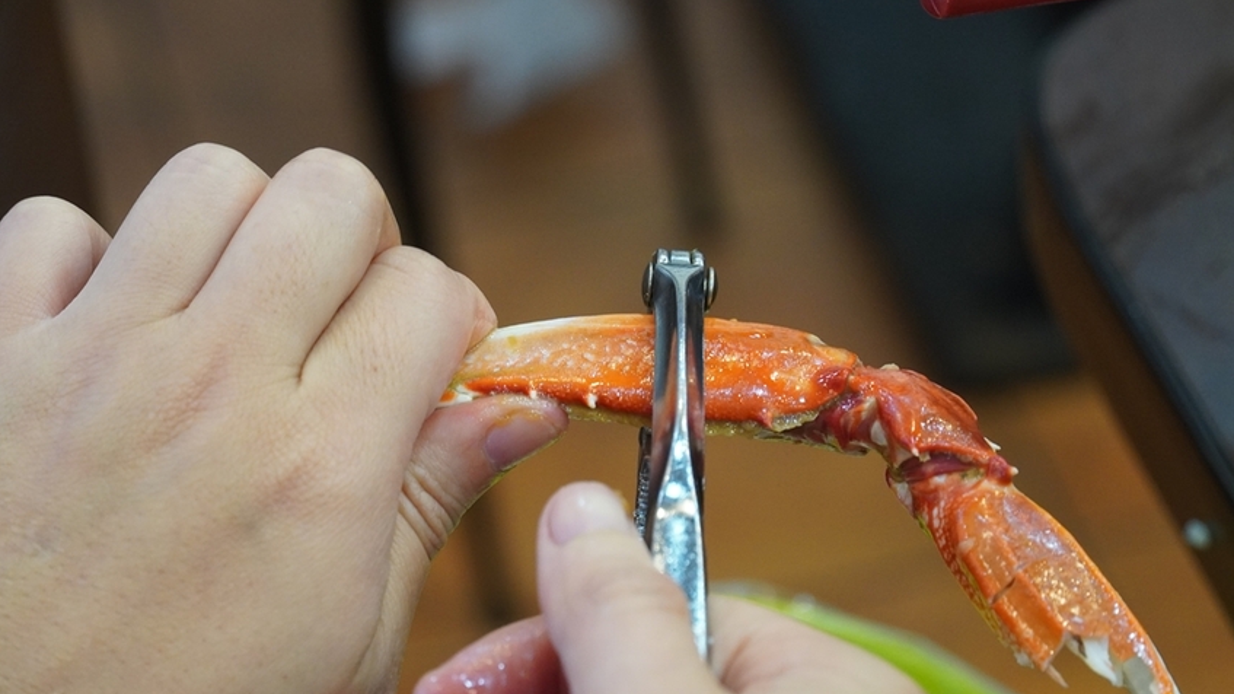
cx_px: 618
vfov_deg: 9.9
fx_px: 4024
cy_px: 322
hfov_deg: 17.4
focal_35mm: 123
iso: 2000
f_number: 5.6
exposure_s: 1/100
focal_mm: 78
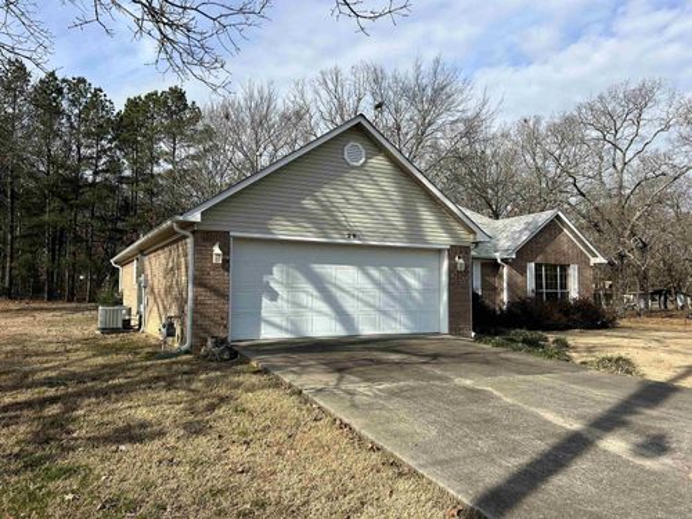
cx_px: 346
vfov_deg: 53.1
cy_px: 260
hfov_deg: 67.3
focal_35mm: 26
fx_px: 520
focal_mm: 5.7
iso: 50
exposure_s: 1/3460
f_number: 1.5
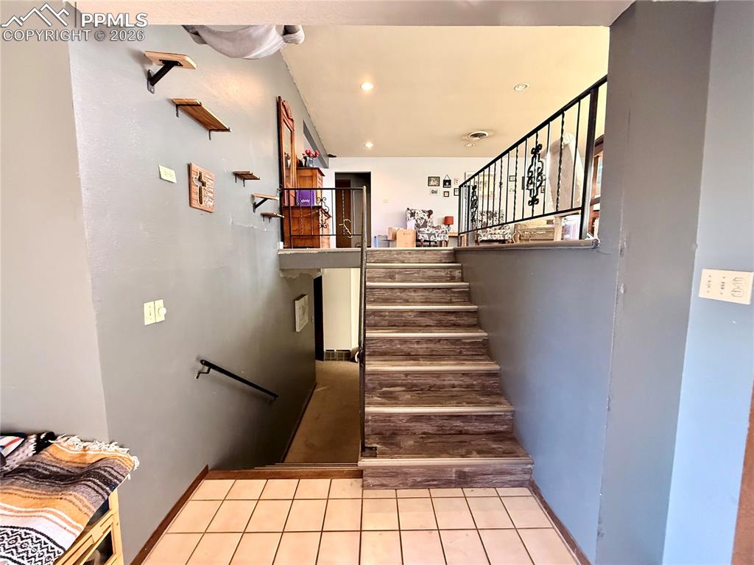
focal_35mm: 14
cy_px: 282
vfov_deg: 85.6
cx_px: 377
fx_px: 305
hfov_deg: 102.1
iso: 640
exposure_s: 1/60
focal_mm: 2.22
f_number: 2.2
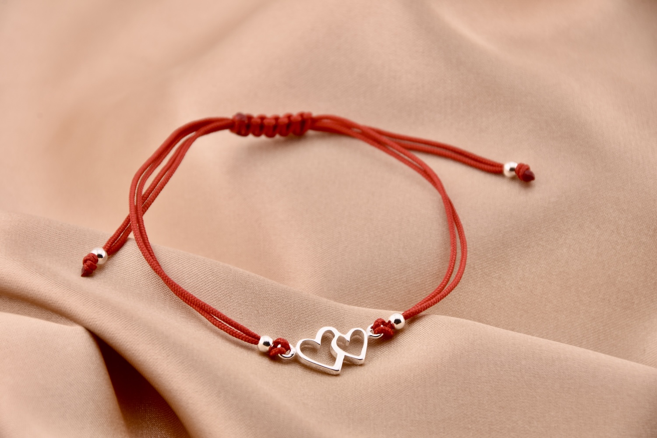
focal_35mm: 232
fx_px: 4243
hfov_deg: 8.9
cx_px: 328
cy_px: 219
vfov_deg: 5.9
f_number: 11
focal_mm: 155
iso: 220
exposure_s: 1/160
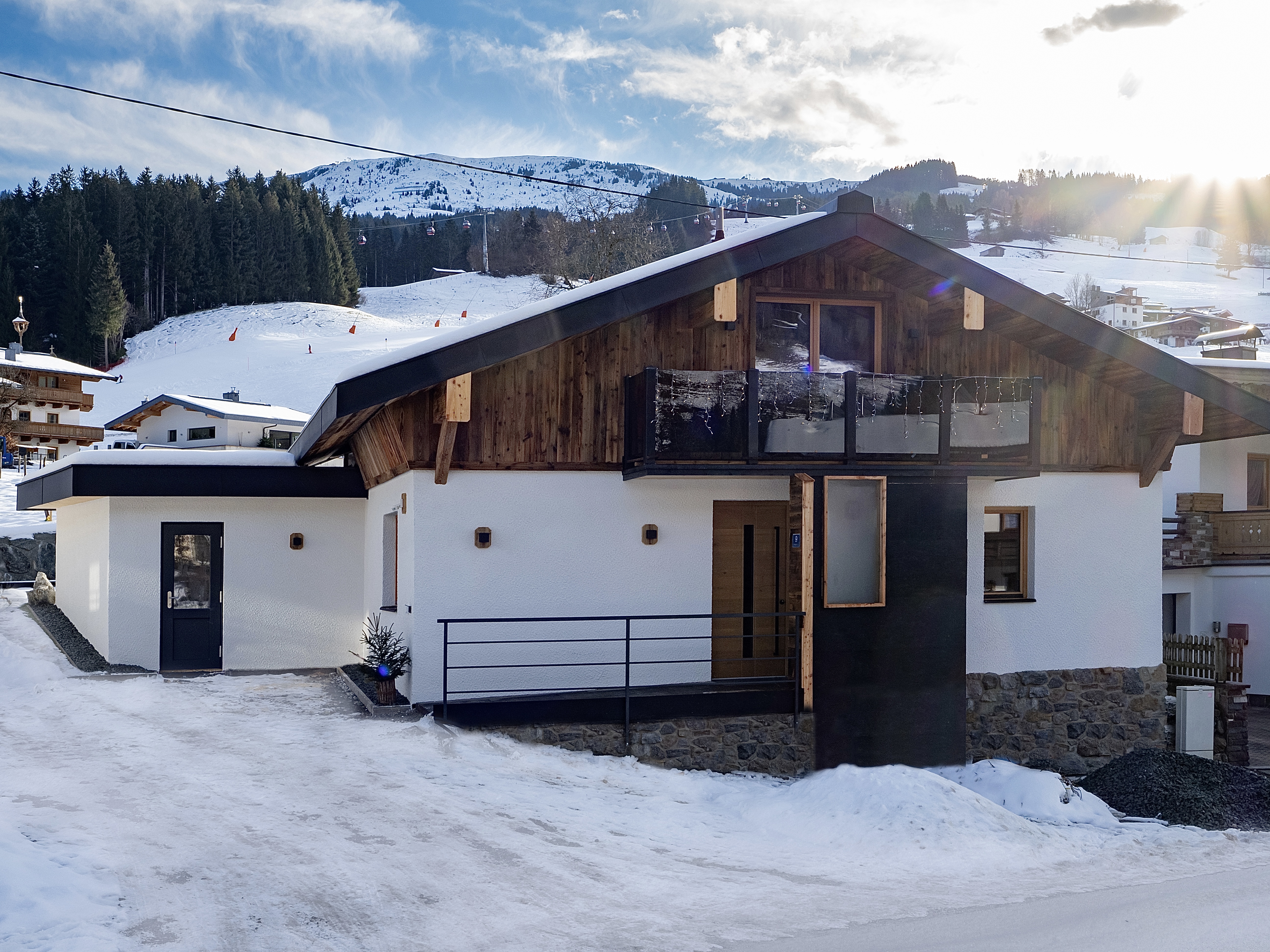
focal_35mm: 38
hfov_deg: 49.0
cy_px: 476
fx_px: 1394
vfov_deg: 37.7
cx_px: 635
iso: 250
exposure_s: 1/80
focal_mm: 19
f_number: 14
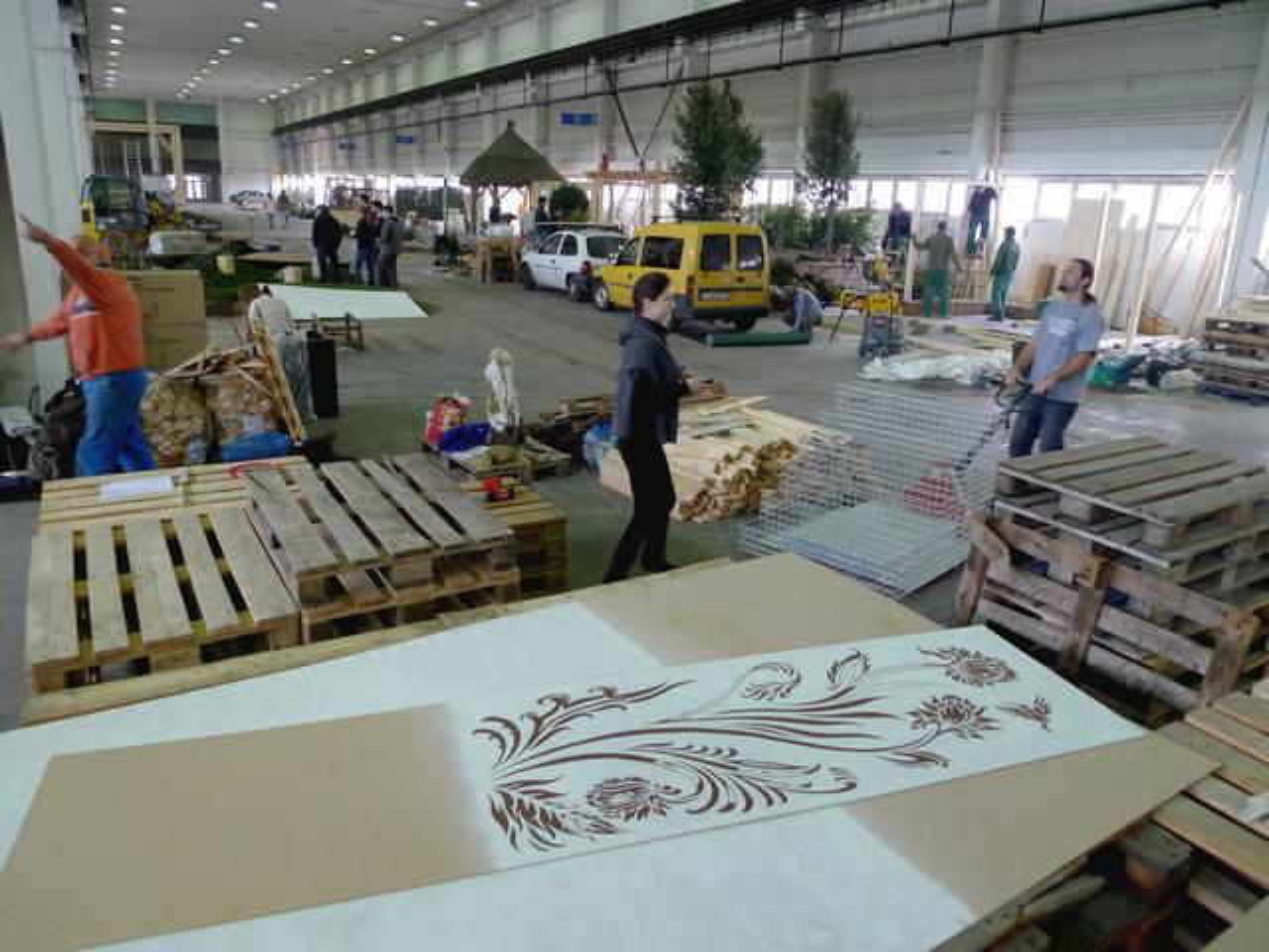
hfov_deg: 71.6
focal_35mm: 24
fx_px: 880
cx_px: 634
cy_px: 476
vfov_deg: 56.8
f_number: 2
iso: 200
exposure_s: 1/30
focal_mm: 5.1
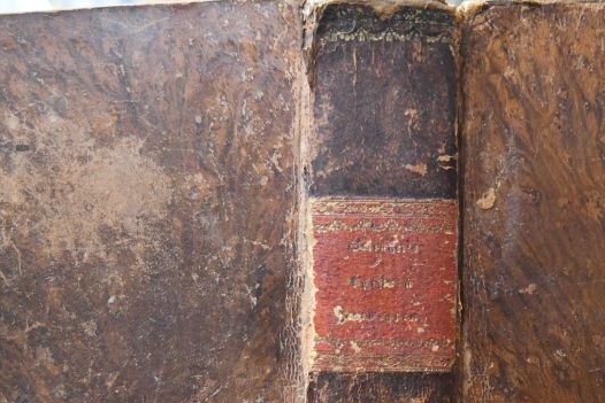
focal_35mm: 77
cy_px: 326
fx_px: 1294
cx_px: 423
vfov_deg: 17.6
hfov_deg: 26.1
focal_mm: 30
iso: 4000
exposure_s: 1/60
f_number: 4.2
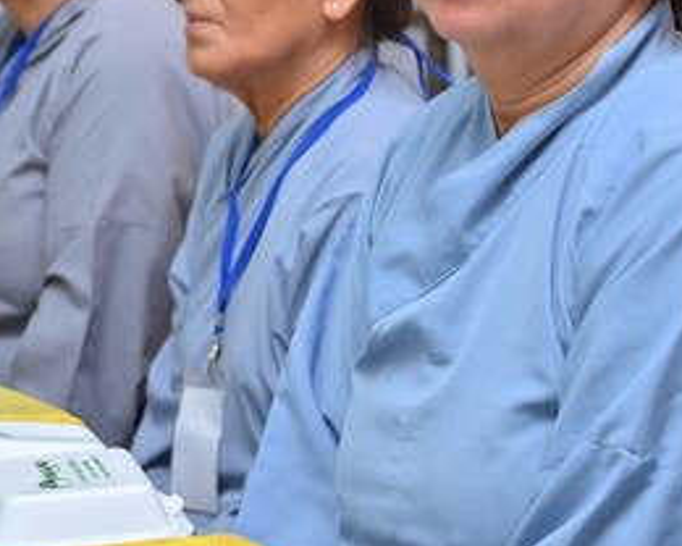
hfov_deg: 10.4
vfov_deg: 8.4
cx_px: -73
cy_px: 138
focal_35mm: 183
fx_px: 3694
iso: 1000
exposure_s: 1/125
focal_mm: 78
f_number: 5
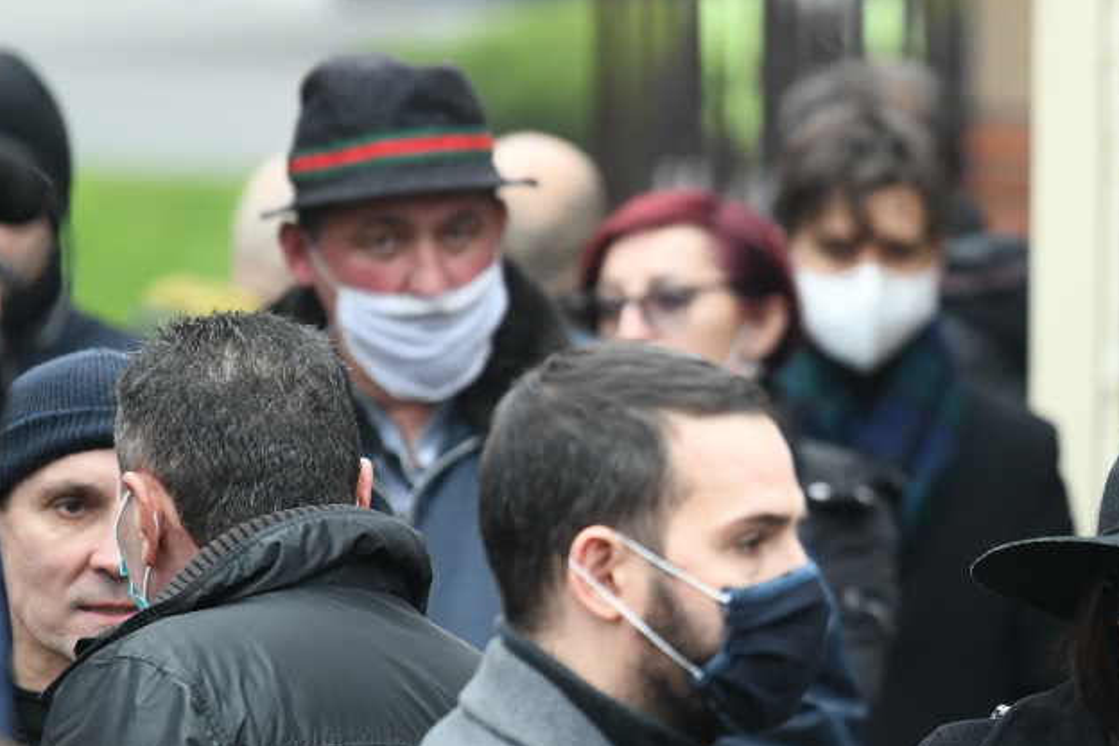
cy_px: 576
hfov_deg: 4.0
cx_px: 1350
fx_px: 16131
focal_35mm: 519
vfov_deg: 2.6
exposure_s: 1/400
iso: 1250
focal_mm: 200
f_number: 3.5
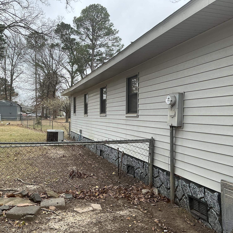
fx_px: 259
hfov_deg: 48.4
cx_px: 118
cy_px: 116
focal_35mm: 34
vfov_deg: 48.5
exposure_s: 1/386
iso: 25
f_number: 1.8
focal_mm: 3
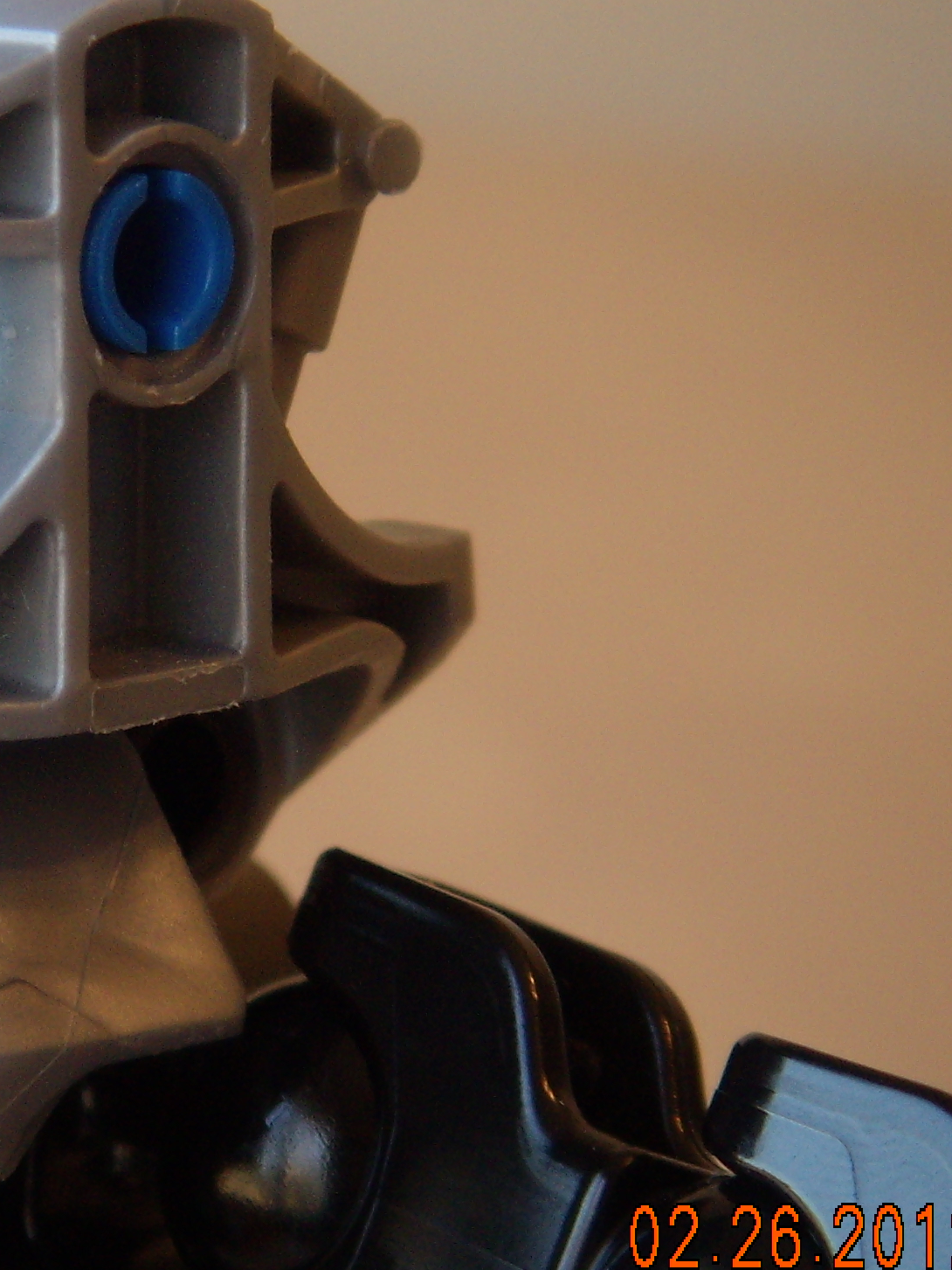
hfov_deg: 9.5
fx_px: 5683
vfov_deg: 12.7
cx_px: -142
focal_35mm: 155
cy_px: 506
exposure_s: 1/32.8
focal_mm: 13.2
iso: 100
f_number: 4
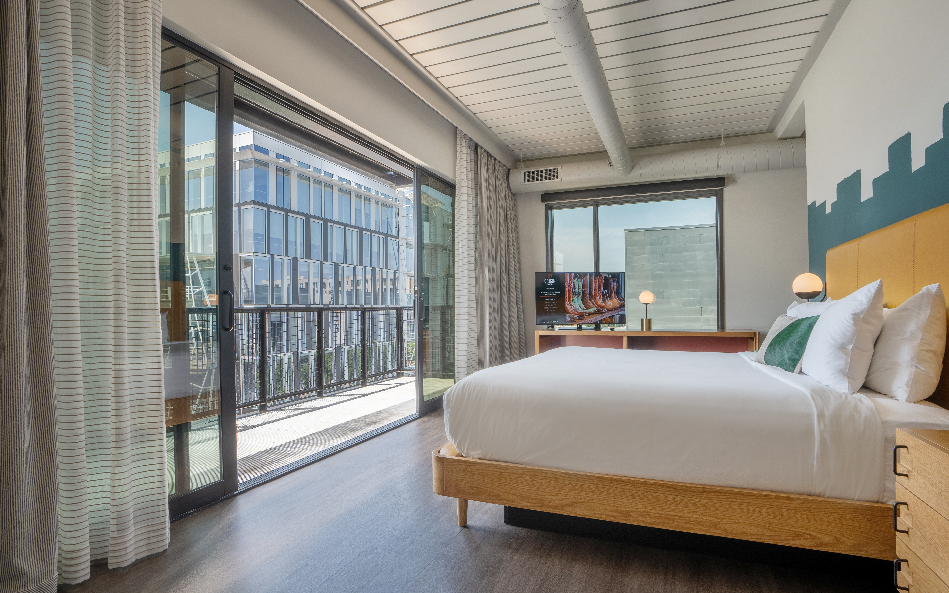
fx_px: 440
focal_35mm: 17
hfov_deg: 94.3
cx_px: 488
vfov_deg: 67.9
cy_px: 313
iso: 160
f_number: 11
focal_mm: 16
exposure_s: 1/160
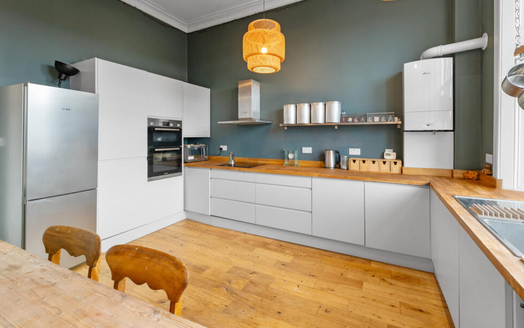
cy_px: 146
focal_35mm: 15
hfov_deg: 101.4
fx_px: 214
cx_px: 270
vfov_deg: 74.6
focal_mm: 14
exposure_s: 1/25
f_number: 8
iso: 640
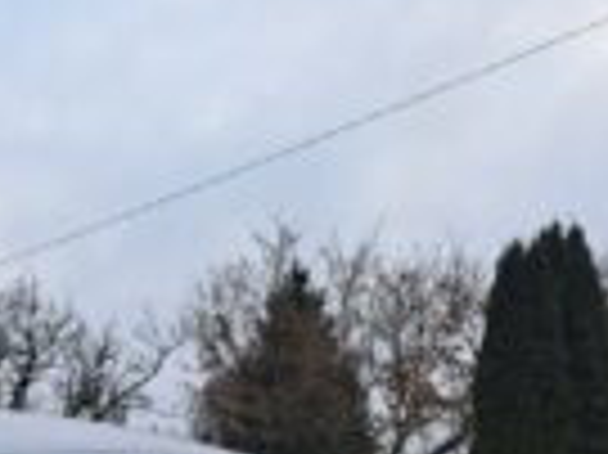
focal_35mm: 71
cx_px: -275
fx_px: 1246
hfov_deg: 22.9
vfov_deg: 19.4
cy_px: 553
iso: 50
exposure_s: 1/100
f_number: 1.8
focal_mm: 5.23
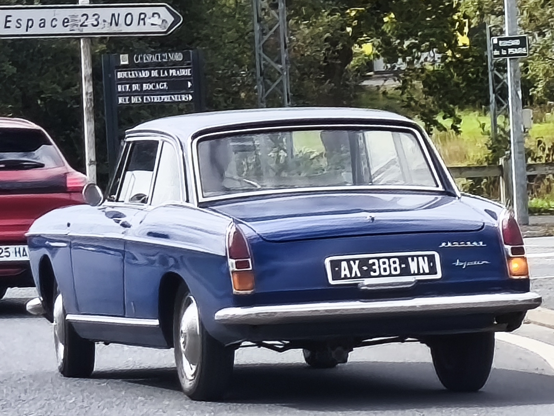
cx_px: 277
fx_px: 1697
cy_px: 208
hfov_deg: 18.5
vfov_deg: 14.0
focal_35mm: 106
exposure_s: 1/638
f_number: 1.65
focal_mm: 6.18
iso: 50
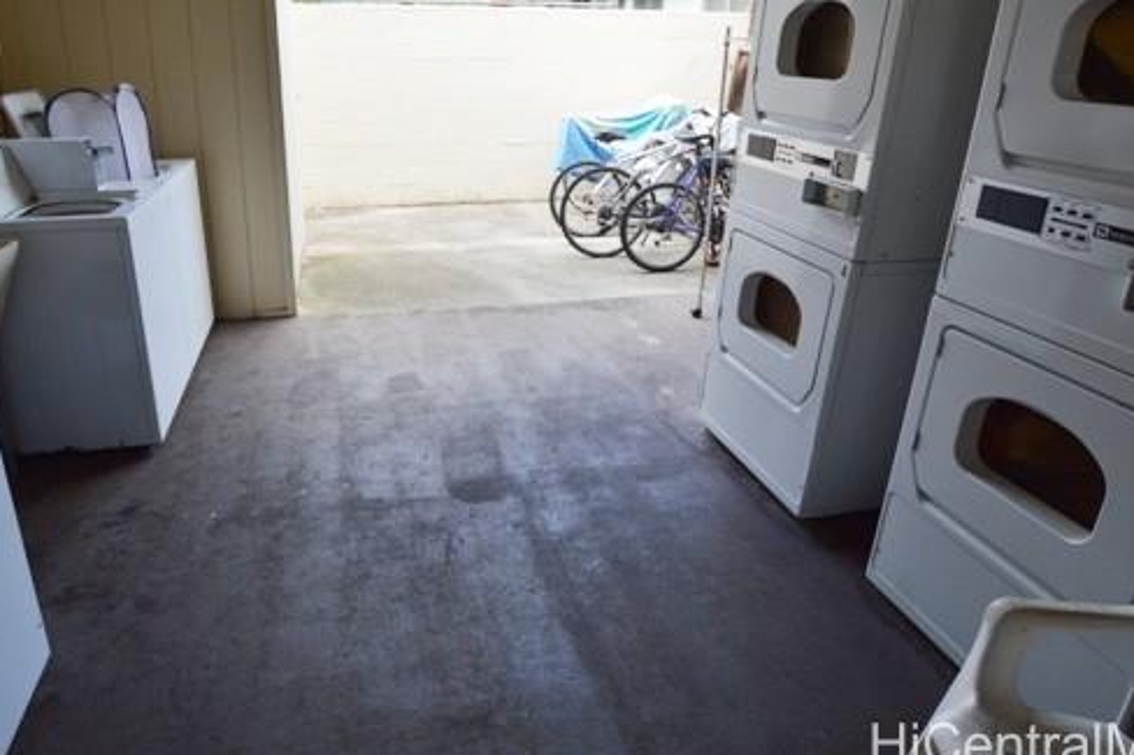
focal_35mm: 22
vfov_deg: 57.1
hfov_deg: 78.8
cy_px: 272
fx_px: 682
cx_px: 469
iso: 400
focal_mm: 11
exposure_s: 1/125
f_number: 5.6
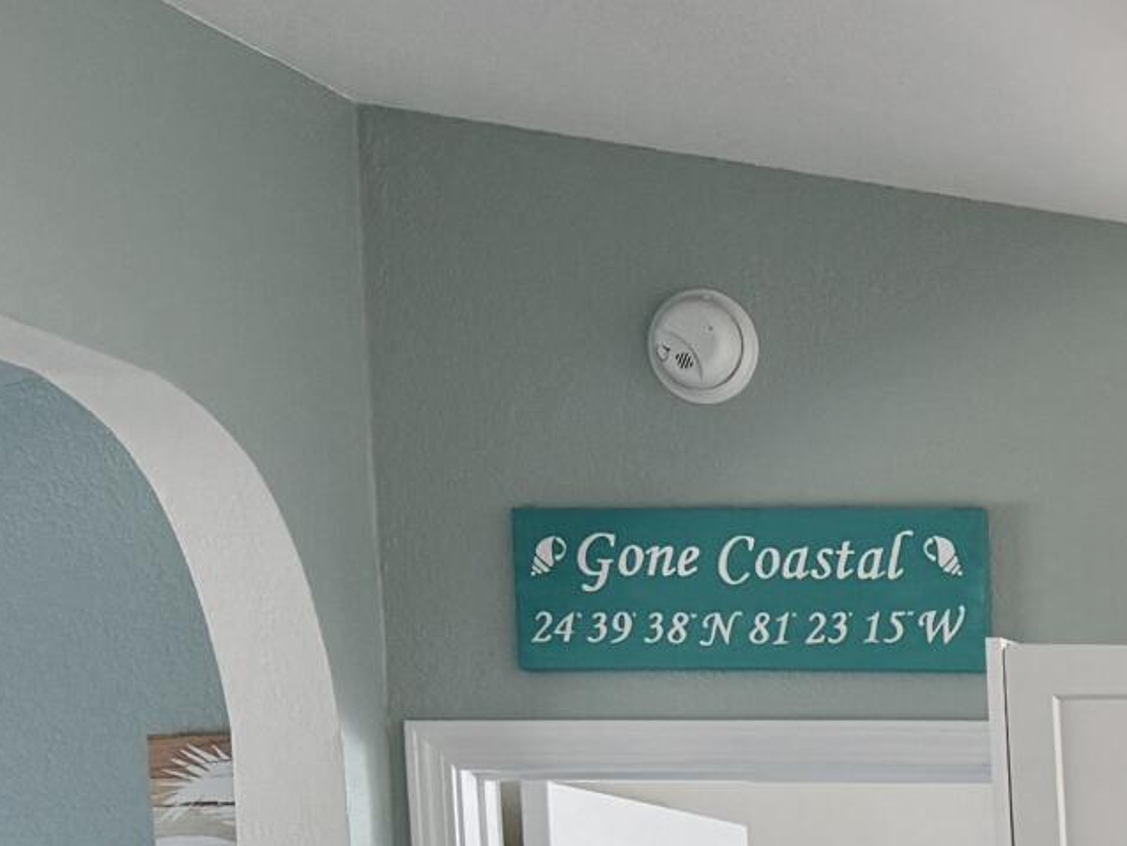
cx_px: 2079
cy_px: 1623
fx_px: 3680
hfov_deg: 15.0
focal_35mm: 113
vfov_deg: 11.9
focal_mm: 6.76
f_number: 1.78
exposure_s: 1/121
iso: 125
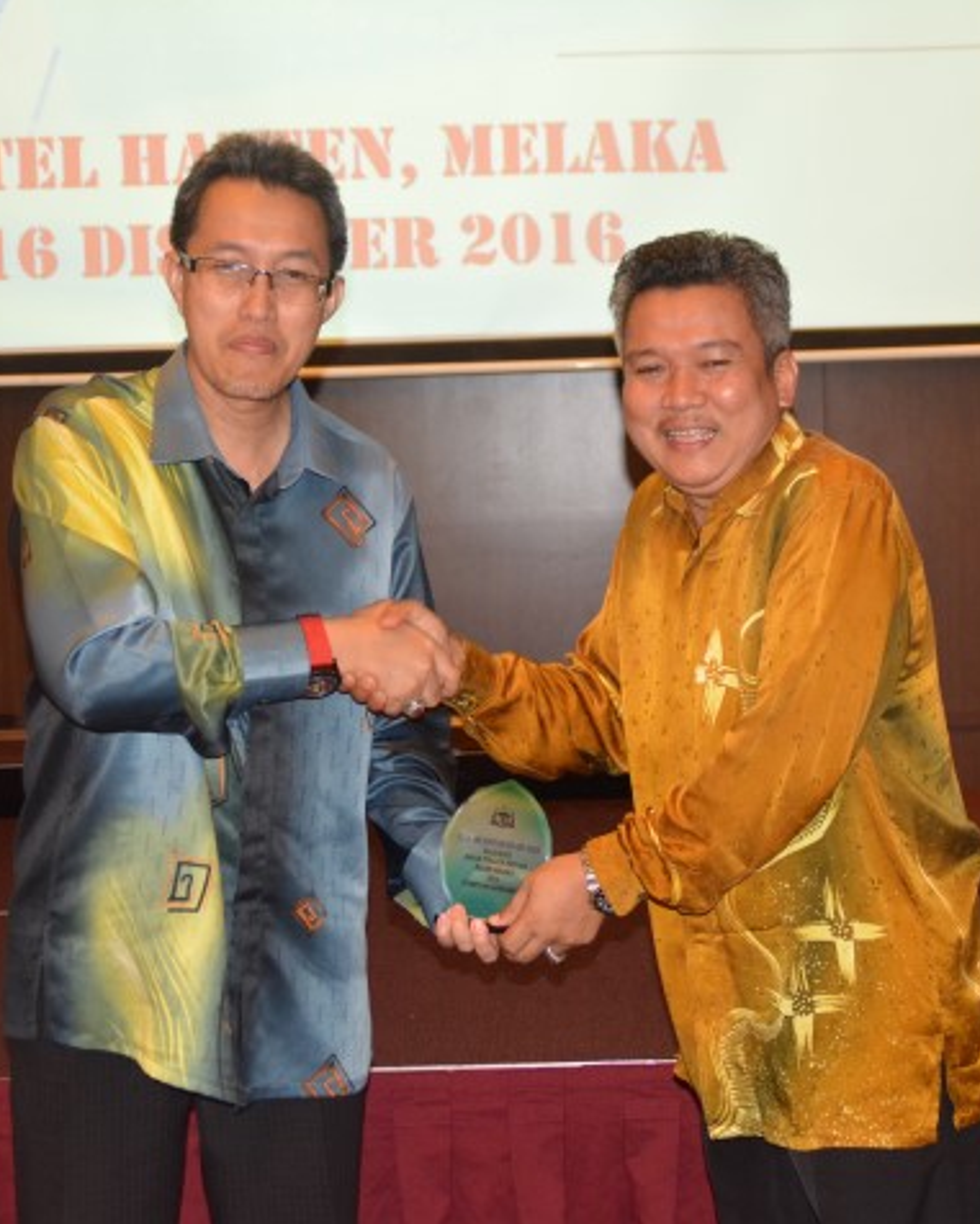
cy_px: 609
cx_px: 535
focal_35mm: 68
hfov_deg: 22.5
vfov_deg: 27.9
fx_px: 2465
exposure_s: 1/60
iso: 1800
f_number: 4.2
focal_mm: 32
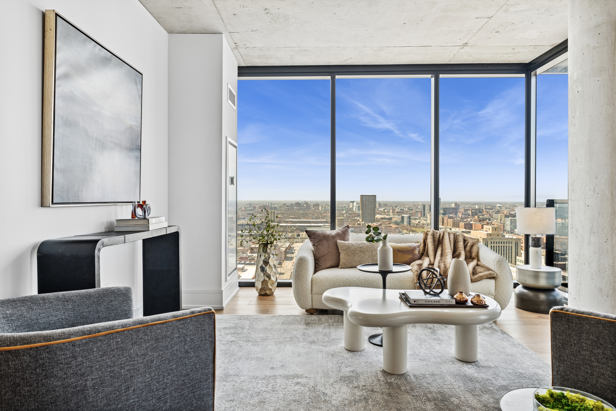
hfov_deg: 78.6
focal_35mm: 22
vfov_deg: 57.2
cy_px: 206
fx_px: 376
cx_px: 308
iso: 320
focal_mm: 22
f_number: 8
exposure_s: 1/80
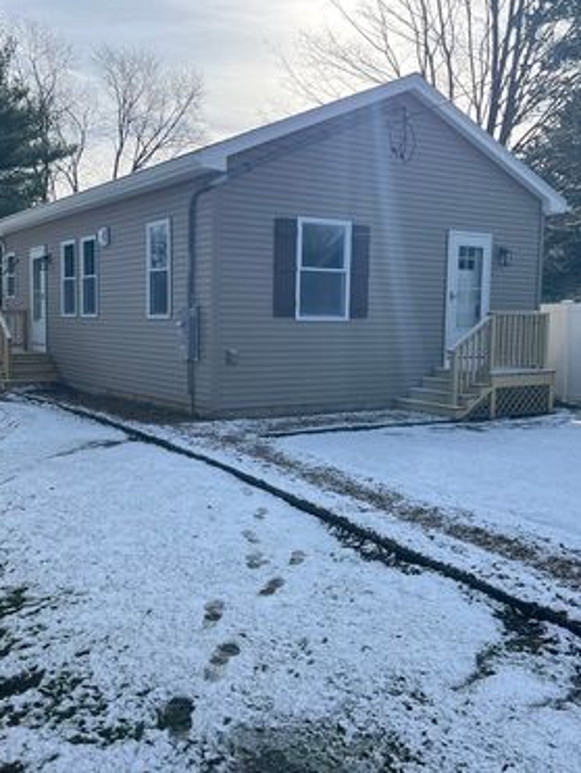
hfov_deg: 40.6
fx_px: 782
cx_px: 244
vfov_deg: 52.6
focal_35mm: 35
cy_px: 384
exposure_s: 1/3413
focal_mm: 5.1
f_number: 1.6
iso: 50
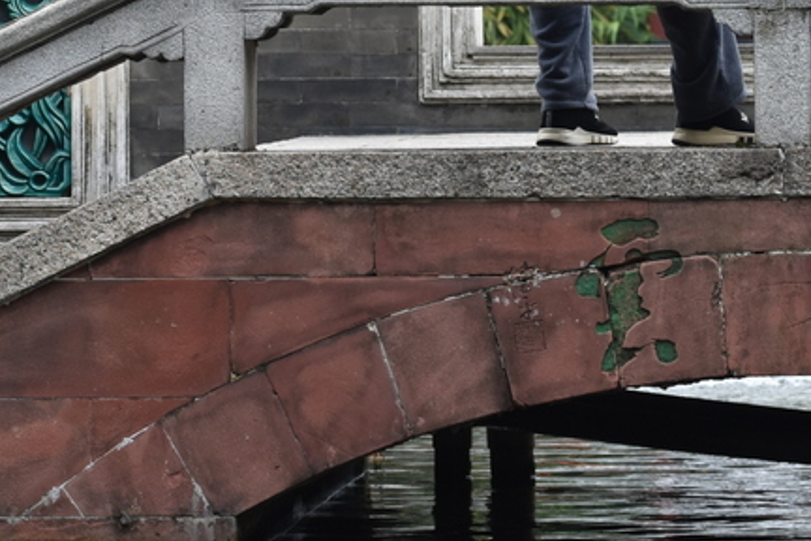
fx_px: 6578
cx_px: 817
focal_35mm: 292
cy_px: -65
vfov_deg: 4.7
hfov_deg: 7.0
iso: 220
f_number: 5.6
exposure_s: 1/250
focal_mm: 70
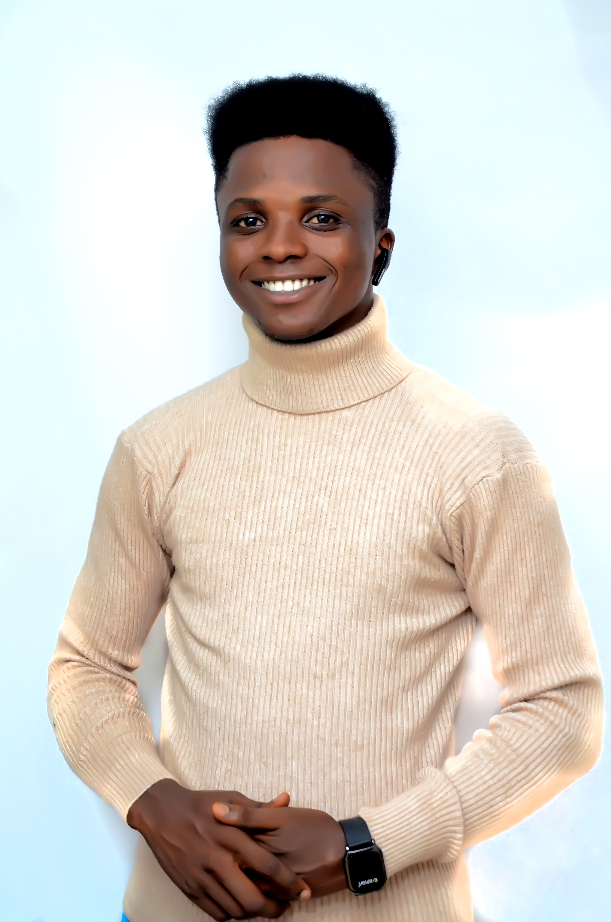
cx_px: 306
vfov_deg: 26.0
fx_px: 1995
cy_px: 461
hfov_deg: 17.4
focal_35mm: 78
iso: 2500
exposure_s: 1/100
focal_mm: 52
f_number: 5.6
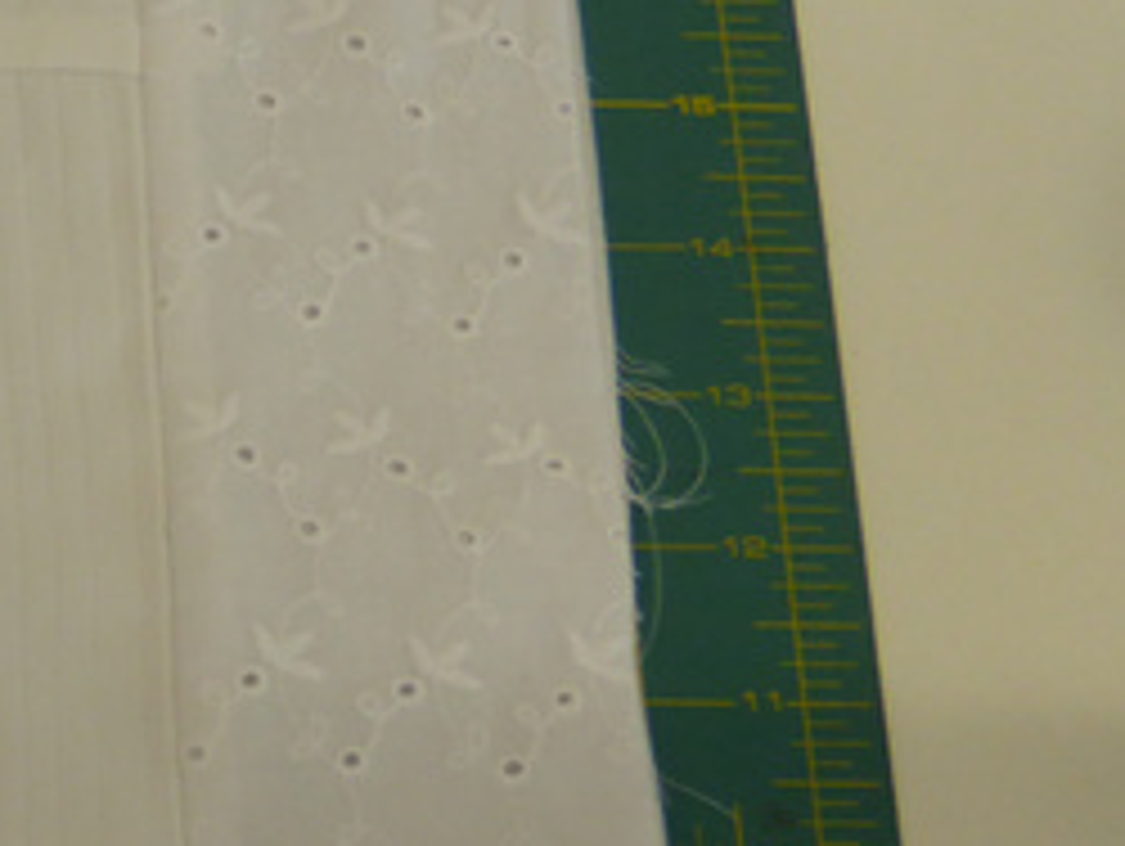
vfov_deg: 18.2
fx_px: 2602
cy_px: 765
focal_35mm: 80
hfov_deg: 20.3
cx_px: -652
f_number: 3.3
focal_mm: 4.3
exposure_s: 1/60
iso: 125
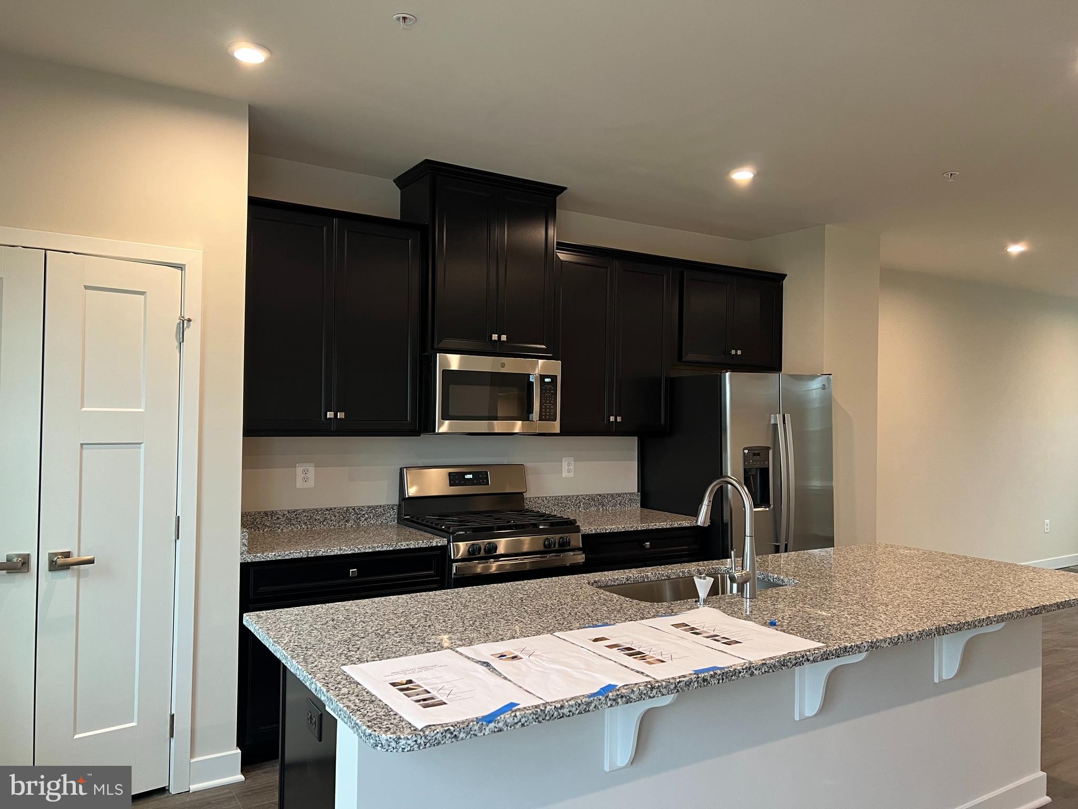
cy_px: 404
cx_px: 539
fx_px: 810
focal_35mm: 26
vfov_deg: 53.1
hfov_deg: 67.3
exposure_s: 1/60
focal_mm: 5.7
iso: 100
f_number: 1.5
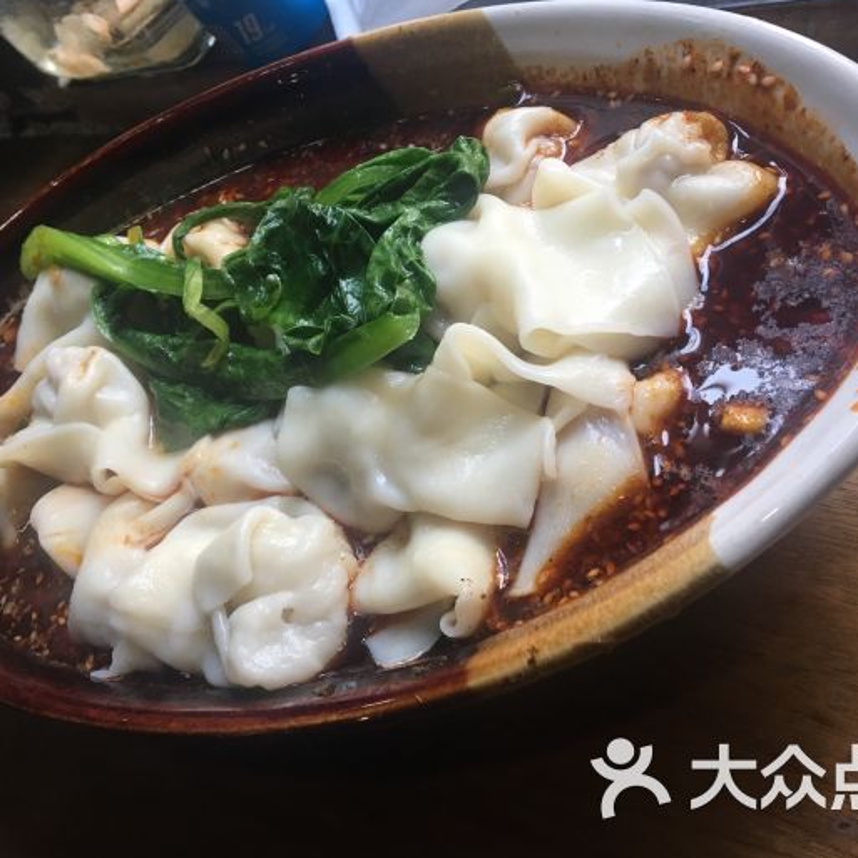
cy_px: 426
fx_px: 981
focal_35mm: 35
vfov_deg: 47.2
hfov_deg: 47.2
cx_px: 425
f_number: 2.2
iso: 50
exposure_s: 1/33
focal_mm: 4.15
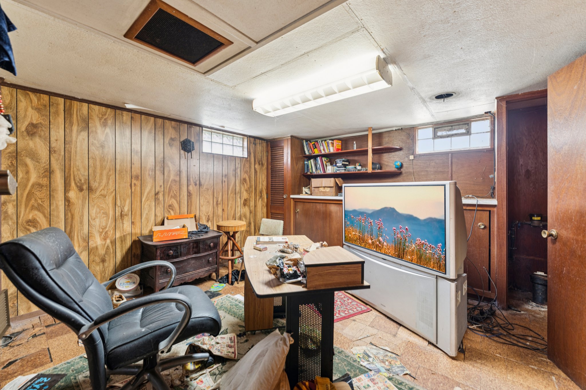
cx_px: 293
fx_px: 228
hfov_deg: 104.3
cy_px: 195
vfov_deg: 81.2
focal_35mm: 14
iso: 200
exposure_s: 1/5
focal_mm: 14
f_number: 3.5
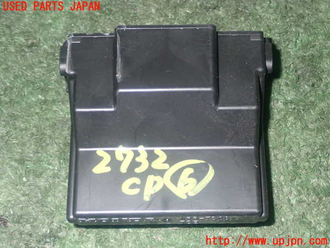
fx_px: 591
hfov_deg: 31.2
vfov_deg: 23.7
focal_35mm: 62
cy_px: 124
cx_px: 165
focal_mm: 11.09
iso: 800
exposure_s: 1/60
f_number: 10
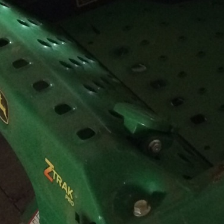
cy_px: -87
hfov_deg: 11.4
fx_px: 1054
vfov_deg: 11.7
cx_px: 385
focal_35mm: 144
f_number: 2.2
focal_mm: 4.12
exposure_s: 1/24
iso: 320
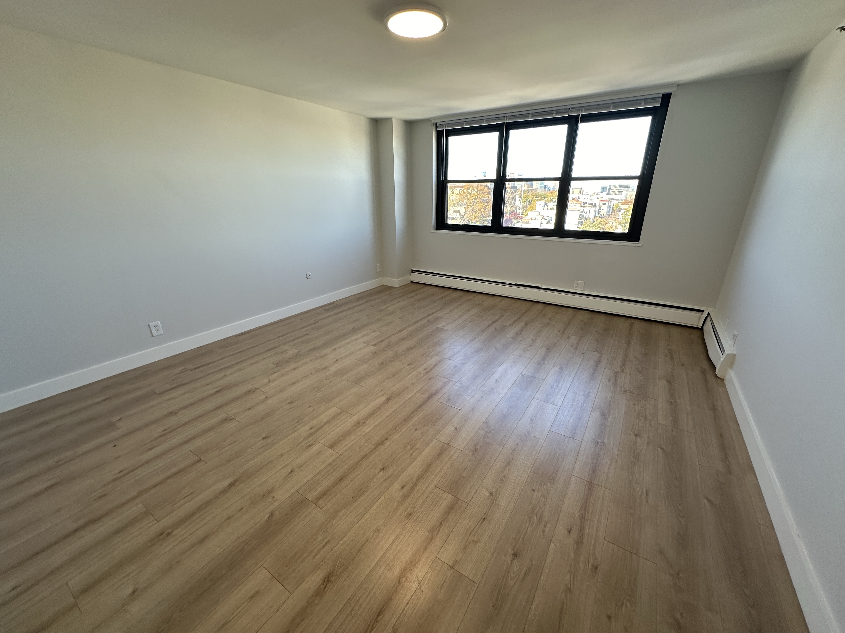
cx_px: 422
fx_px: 342
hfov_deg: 102.1
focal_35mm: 14
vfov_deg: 85.7
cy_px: 316
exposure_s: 1/120
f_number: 2.2
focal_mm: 2.22
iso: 100
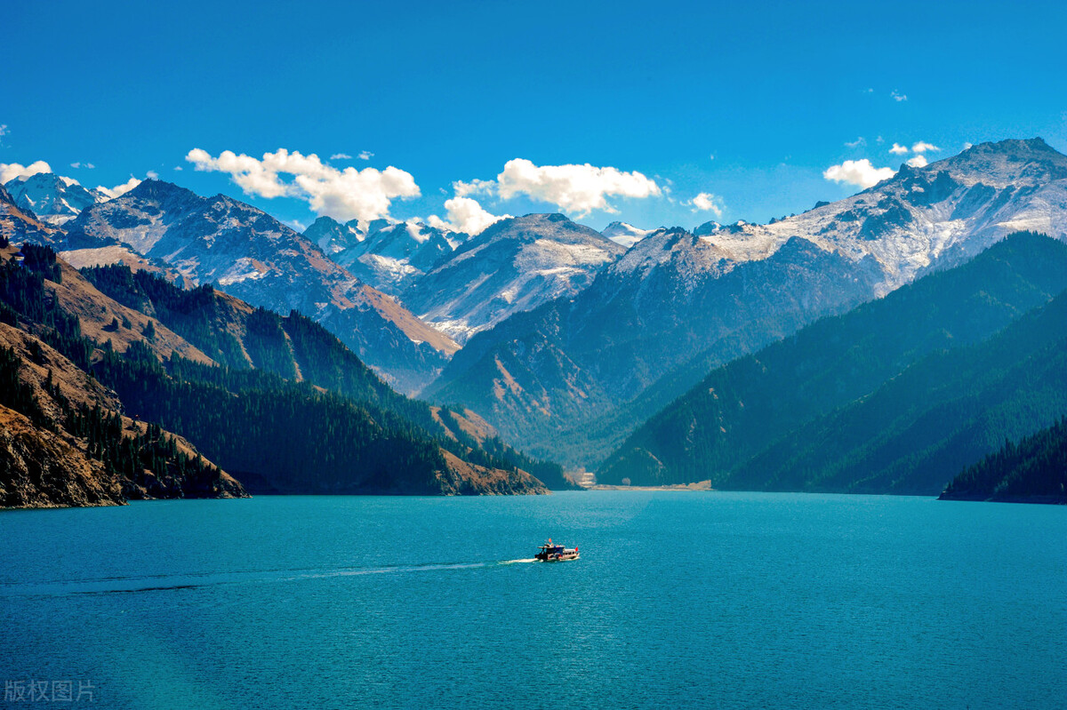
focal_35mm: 62
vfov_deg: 21.9
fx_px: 1837
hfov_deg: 32.4
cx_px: 534
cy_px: 355
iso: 360
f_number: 18
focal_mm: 62
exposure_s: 1/200
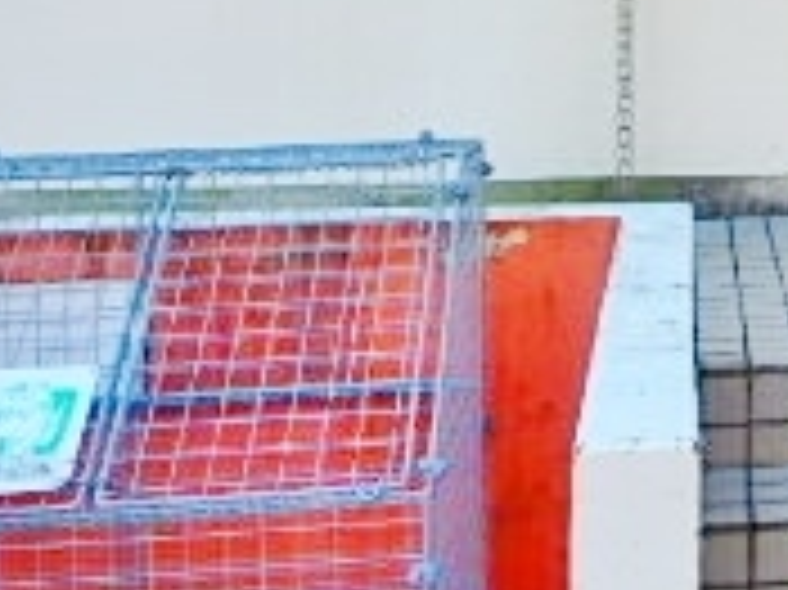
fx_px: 1752
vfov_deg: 17.9
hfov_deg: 22.8
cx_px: 1000
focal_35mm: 77
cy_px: -180
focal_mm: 3.7
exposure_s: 1/200
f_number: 3.5
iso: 125
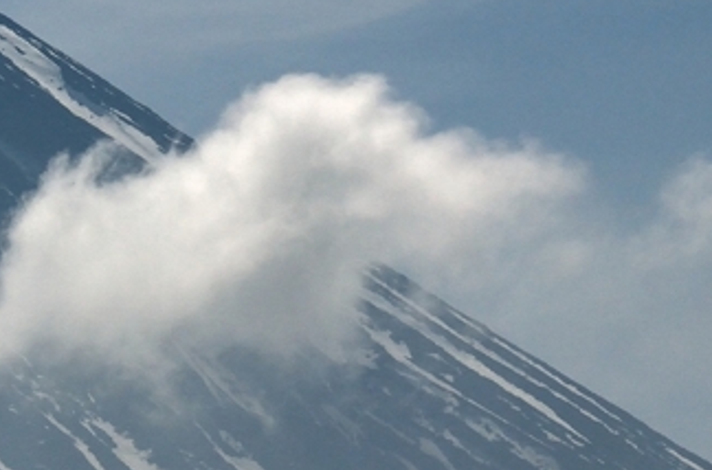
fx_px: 12632
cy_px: 237
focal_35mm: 641
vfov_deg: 2.1
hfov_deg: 3.2
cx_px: 7
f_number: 11
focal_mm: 135
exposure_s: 1/3200
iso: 100
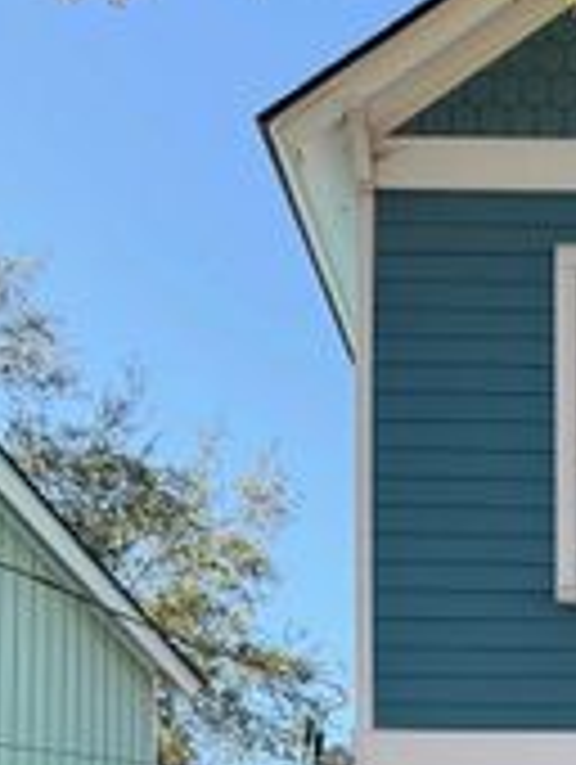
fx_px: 2080
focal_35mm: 94
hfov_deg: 15.1
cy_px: 1109
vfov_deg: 18.7
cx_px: 747
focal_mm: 6.76
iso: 100
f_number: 1.78
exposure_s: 1/722
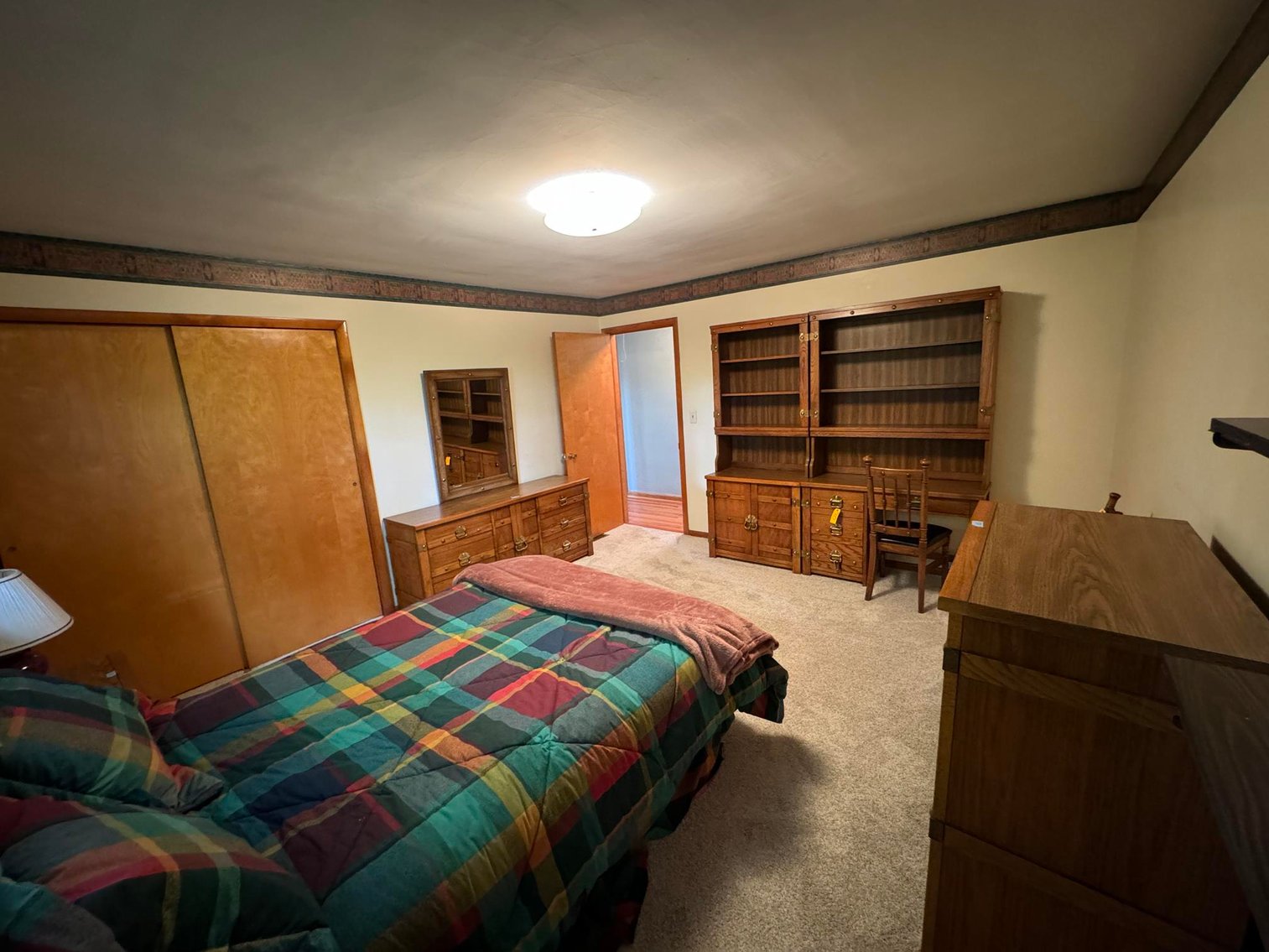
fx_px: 513
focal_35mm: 14
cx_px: 634
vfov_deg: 85.7
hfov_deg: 102.1
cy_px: 476
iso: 1000
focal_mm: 2.22
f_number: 2.2
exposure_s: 1/40
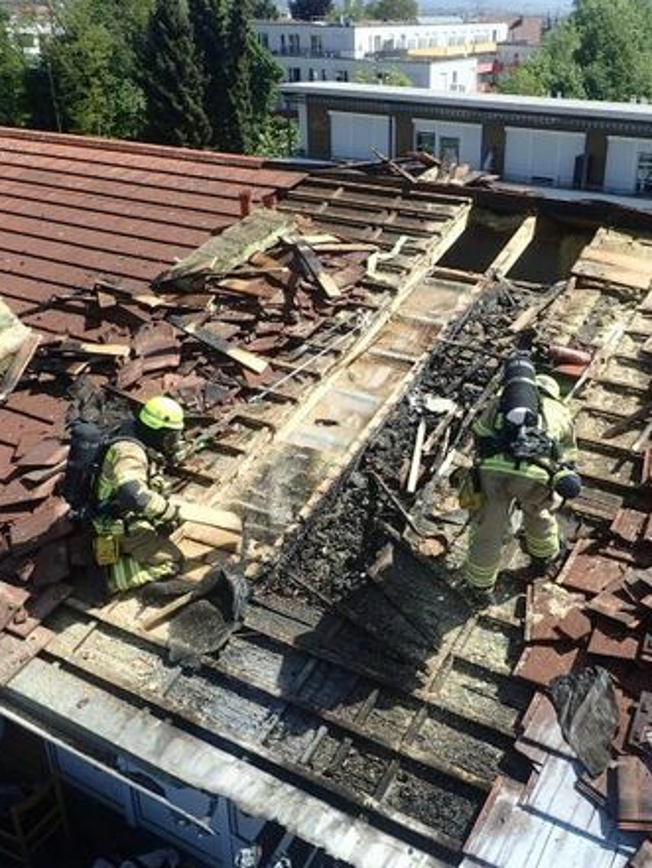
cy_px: 429
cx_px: 423
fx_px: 853
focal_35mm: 34
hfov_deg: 41.4
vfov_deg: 53.9
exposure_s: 1/160
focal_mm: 4.5
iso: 100
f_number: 8
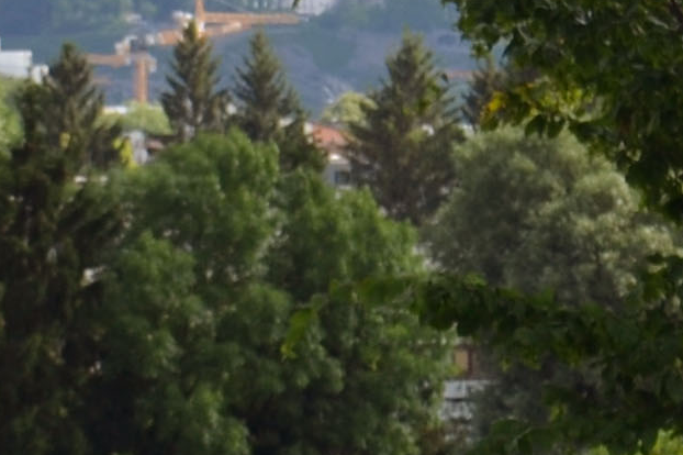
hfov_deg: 4.4
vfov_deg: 2.9
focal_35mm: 467
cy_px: -15
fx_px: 8855
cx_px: 383
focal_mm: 42
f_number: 7.1
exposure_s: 1/200
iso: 100
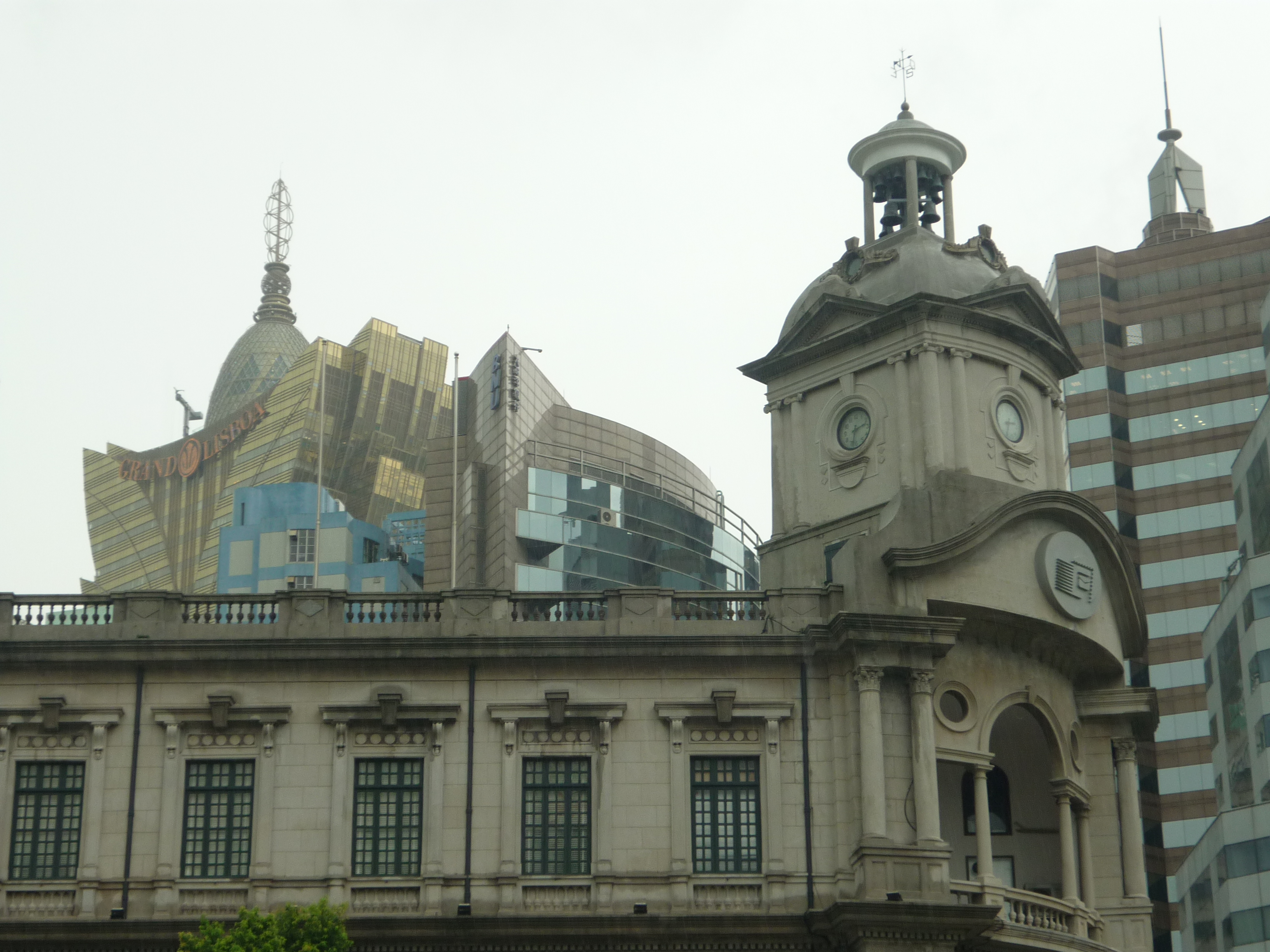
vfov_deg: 19.6
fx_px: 2752
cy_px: 476
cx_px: 635
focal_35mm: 75
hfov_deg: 26.0
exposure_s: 1/60
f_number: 4.1
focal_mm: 12.4
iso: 125
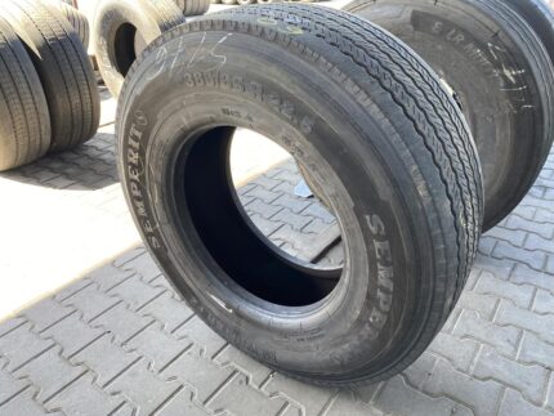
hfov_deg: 67.3
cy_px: 208
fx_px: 416
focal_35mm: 26
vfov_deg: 53.1
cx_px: 277
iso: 80
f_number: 1.8
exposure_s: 1/121
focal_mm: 4.25
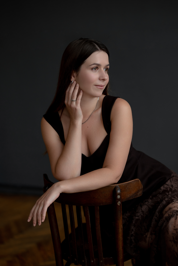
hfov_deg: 16.1
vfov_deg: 23.9
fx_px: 630
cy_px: 133
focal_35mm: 85
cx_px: 89
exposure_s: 1/400
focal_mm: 85
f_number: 2
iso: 640
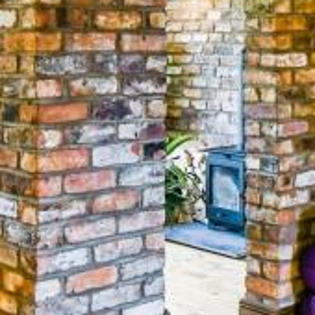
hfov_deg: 22.5
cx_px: 174
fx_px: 793
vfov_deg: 22.4
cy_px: 107
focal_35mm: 77
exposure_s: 1/50
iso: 800
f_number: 5.6
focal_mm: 10
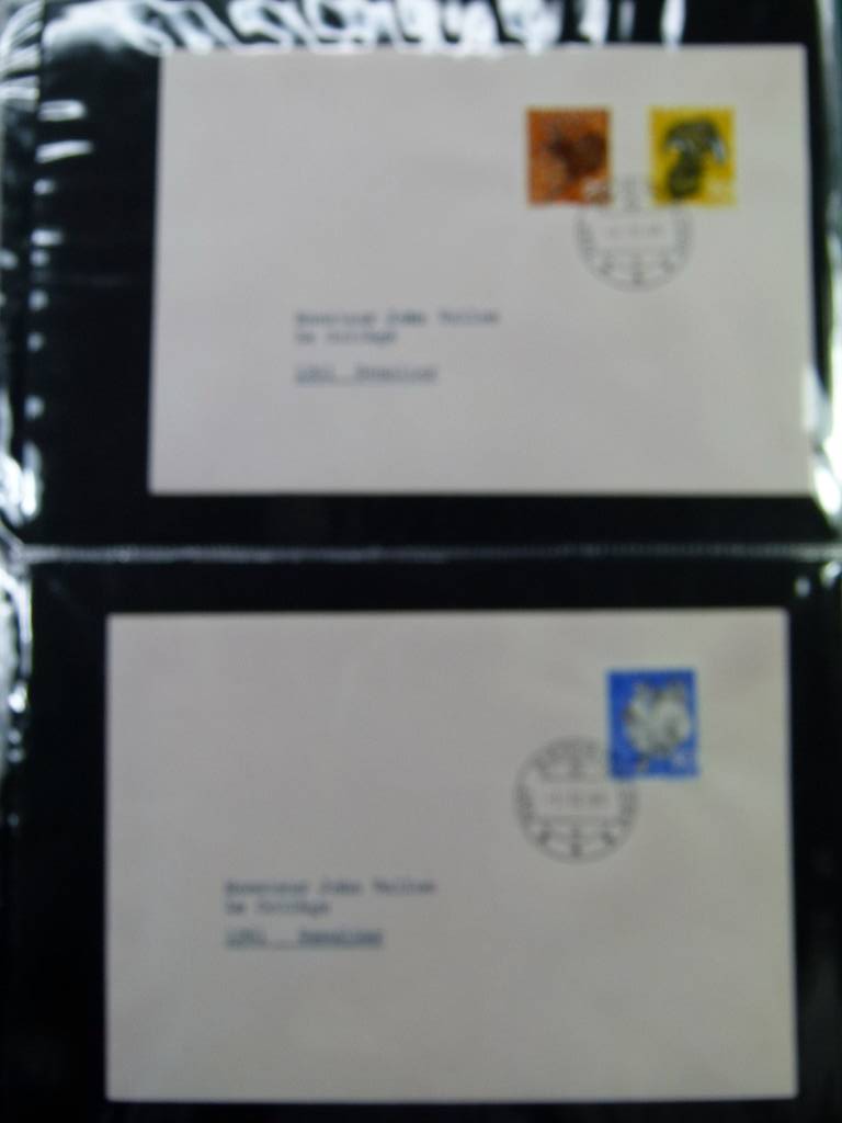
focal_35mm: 39
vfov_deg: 47.9
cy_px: 562
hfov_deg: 36.8
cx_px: 421
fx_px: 1265
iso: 100
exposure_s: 1/125
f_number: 3.6
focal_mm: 7
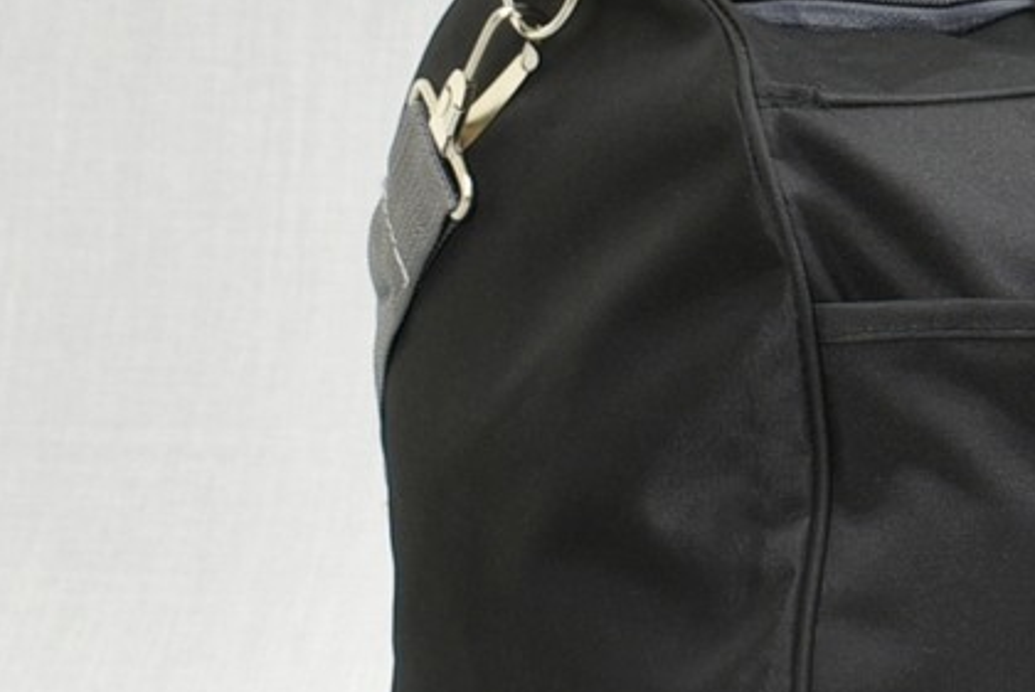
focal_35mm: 128
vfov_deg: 10.7
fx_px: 3684
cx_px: 1193
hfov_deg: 15.5
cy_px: 286
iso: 100
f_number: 5
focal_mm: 28
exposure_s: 1/5
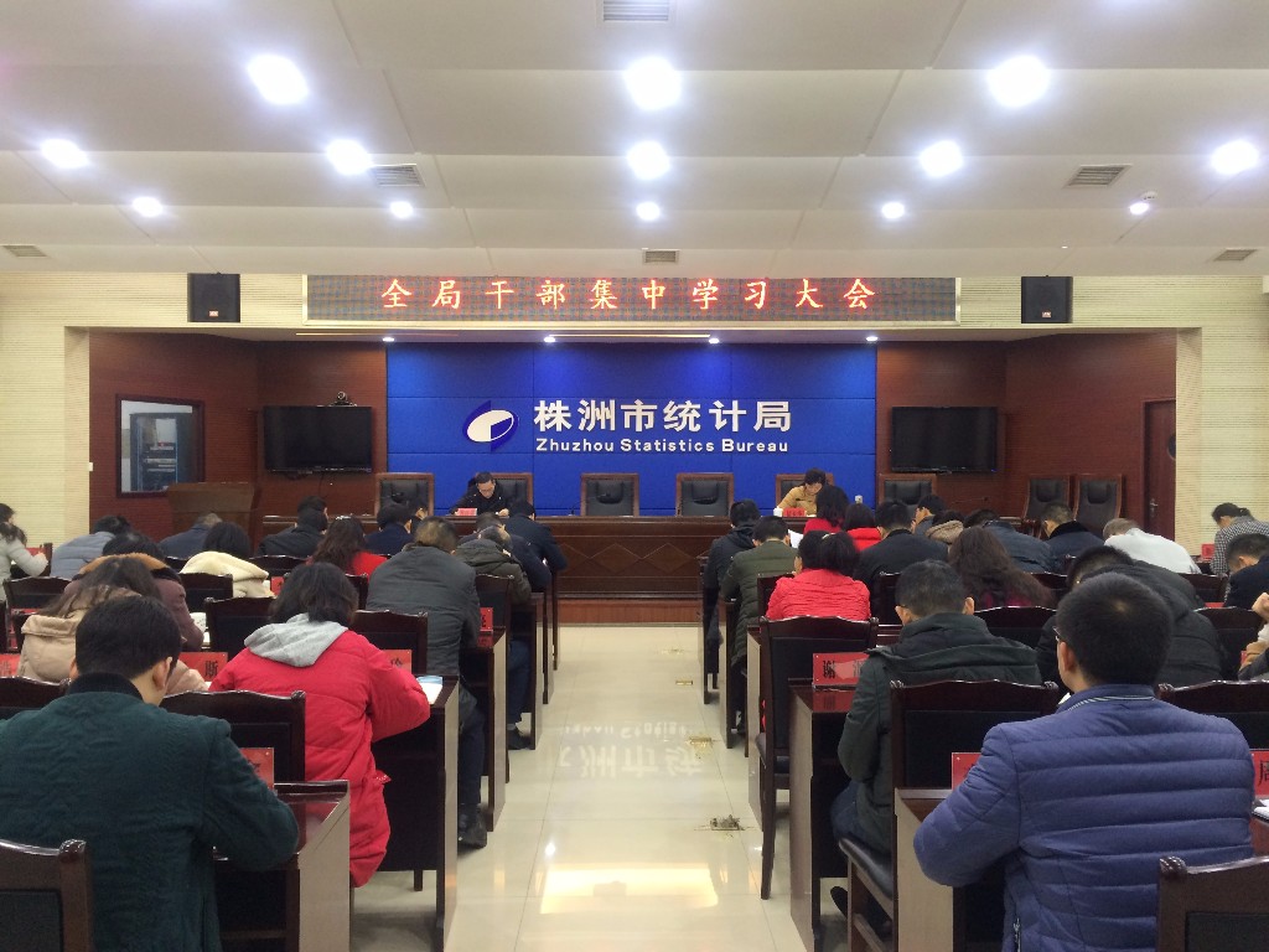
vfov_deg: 48.2
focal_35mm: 29
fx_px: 1063
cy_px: 476
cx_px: 634
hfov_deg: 61.7
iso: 160
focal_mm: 4.15
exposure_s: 1/33
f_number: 2.2
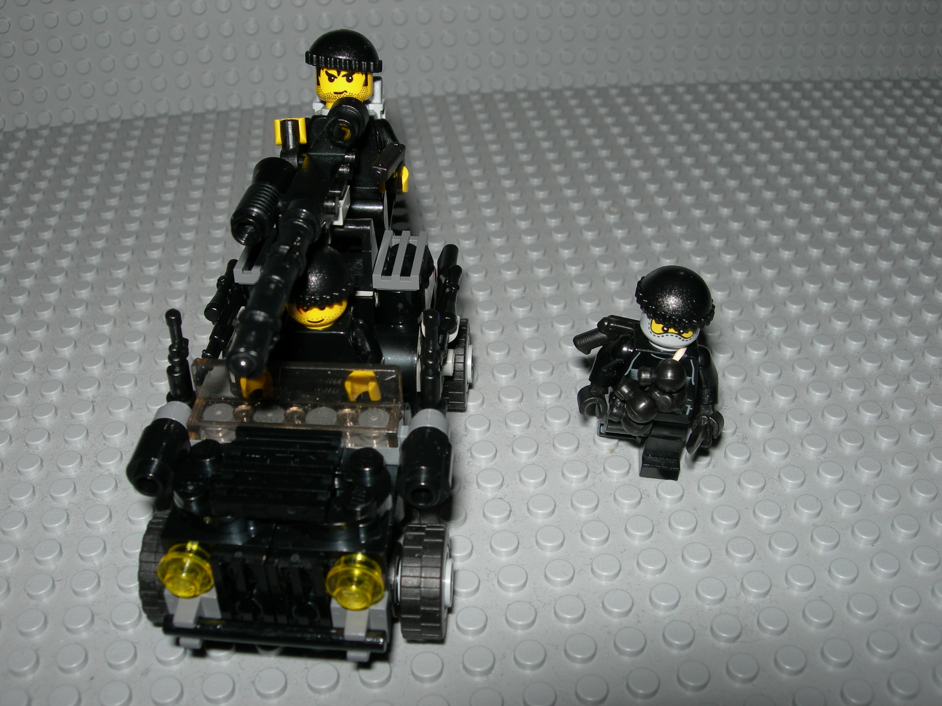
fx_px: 1034
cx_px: 471
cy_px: 353
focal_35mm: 38
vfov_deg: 37.7
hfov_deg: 49.0
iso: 50
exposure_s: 1/60.1
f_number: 4.8
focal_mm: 7.8
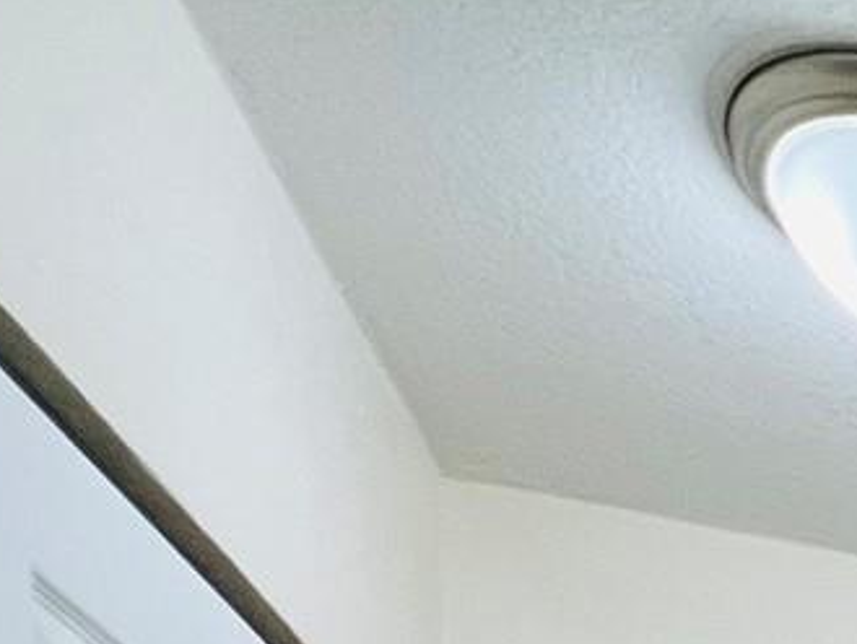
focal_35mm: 63
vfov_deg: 15.4
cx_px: 1623
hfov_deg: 20.0
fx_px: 1561
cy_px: 1465
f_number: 1.8
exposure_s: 1/120
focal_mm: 1.57
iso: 125
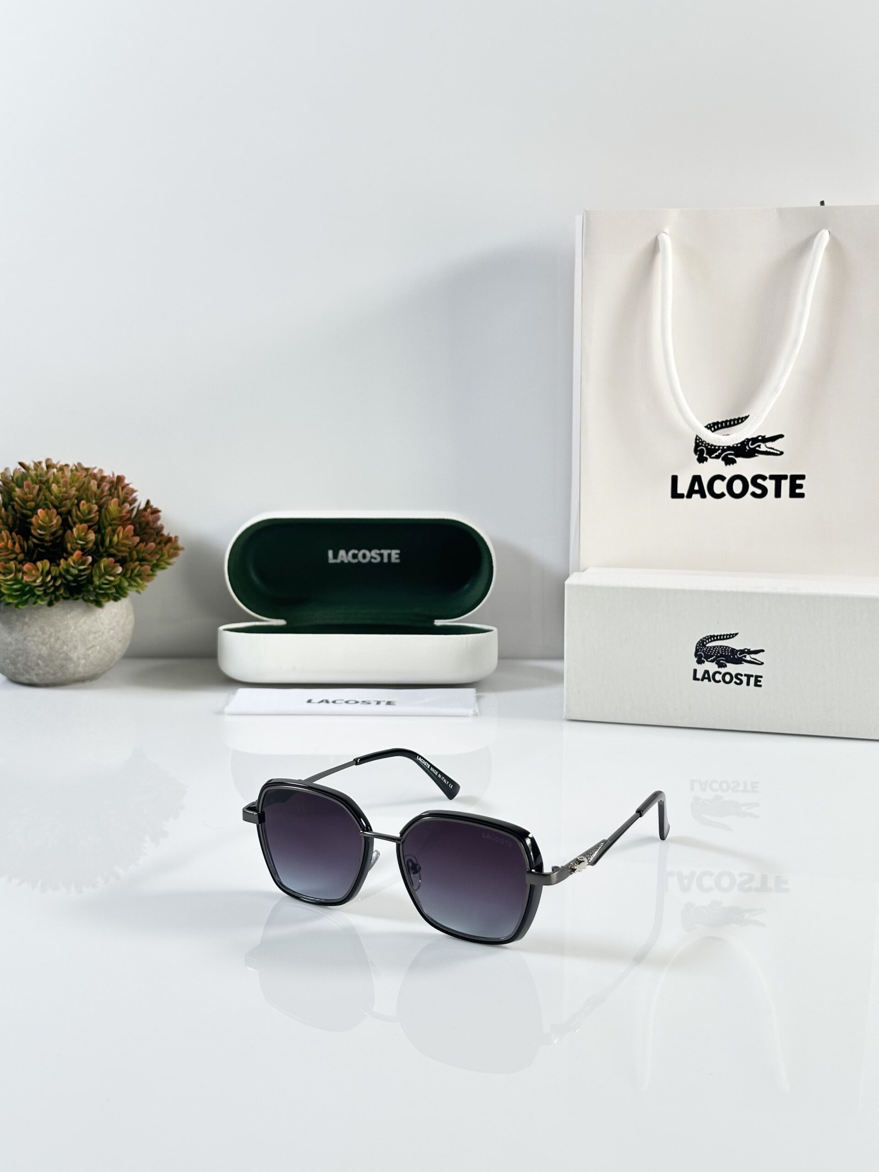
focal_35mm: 48
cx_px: 440
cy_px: 586
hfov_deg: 30.3
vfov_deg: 39.7
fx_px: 1625
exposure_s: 1/100
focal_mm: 6.86
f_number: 1.78
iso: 64
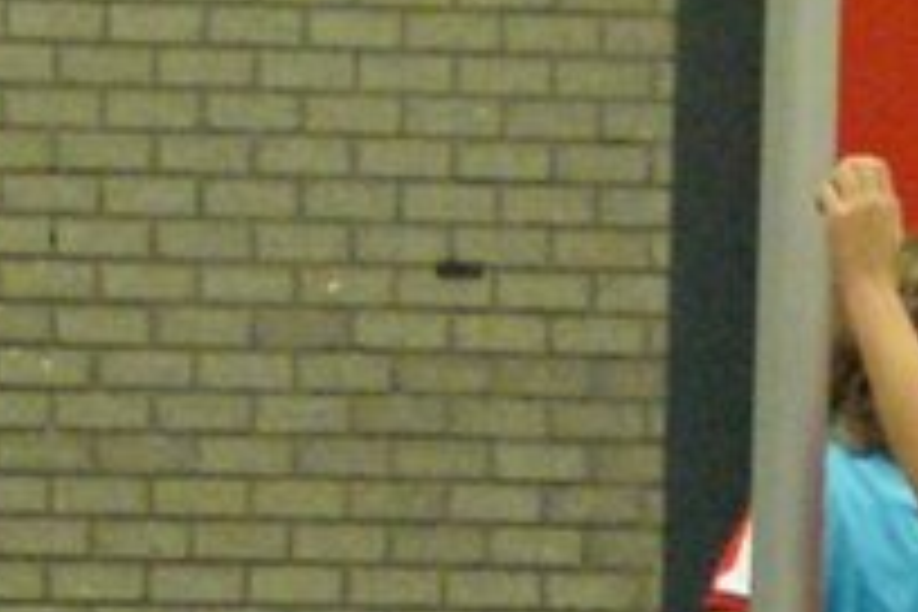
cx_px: 1336
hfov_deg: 8.2
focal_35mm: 247
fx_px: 6298
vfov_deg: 5.6
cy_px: 108
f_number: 2.8
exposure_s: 1/125
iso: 1600
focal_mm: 28
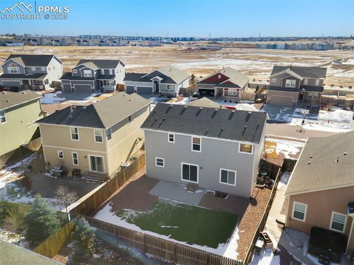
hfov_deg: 67.3
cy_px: 132
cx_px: 177
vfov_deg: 53.0
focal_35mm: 26
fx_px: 266
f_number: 2.2
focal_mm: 4.73
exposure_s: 1/200
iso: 100
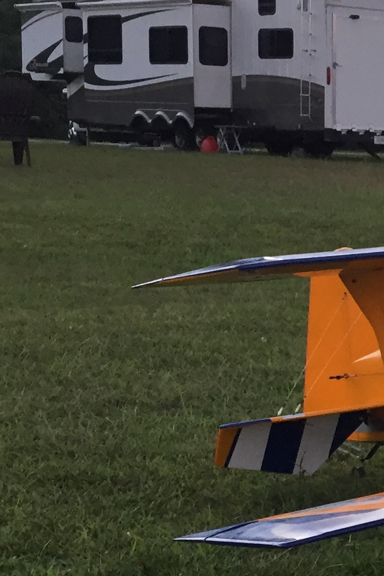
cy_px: 356
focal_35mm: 92
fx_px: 1472
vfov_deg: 22.1
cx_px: 635
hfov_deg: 13.7
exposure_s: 1/30
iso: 40
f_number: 2.2
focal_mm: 4.15
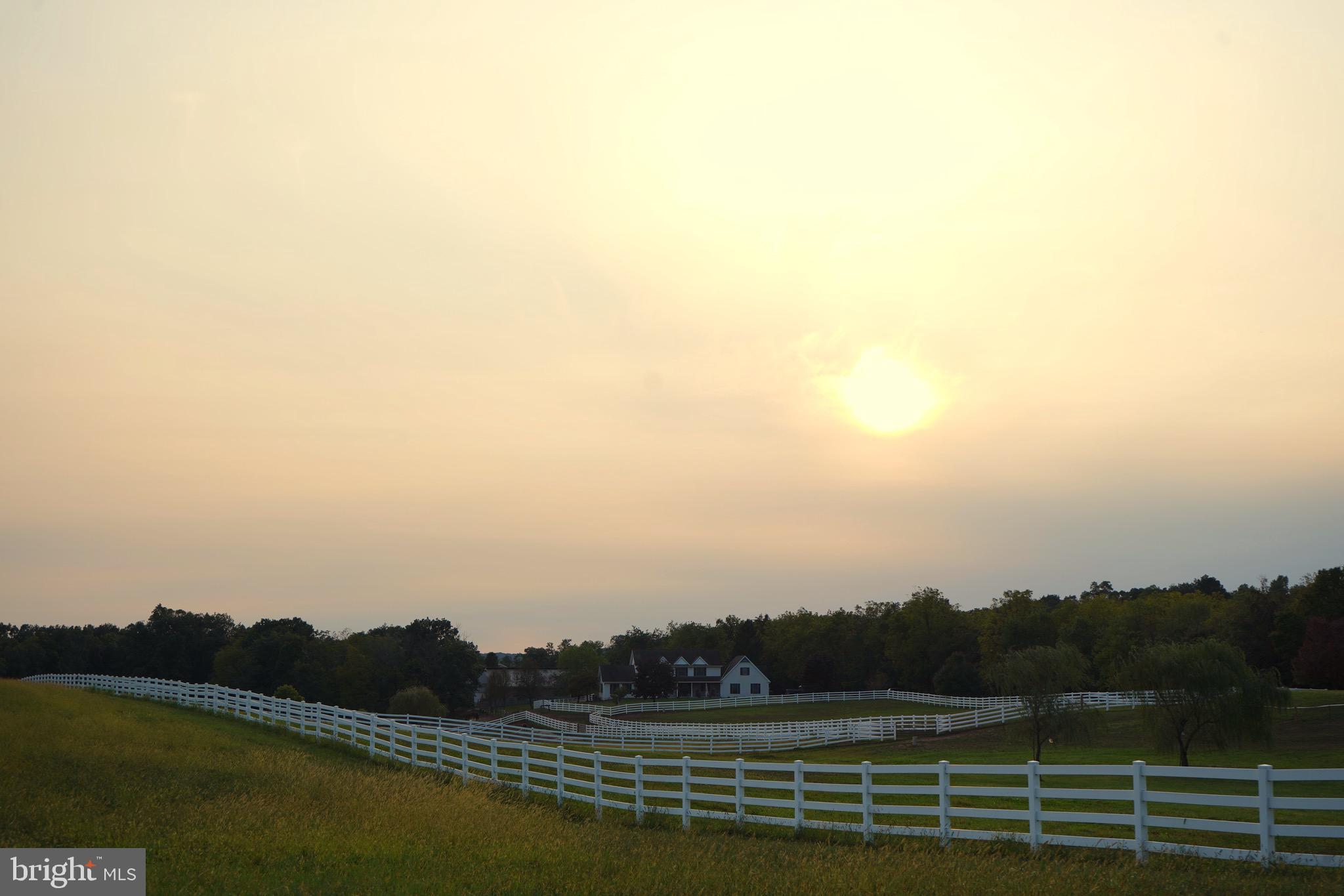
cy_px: 448
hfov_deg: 44.5
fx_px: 1642
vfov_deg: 30.5
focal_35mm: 44
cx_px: 672
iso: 64
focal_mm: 44
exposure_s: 1/200
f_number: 6.3
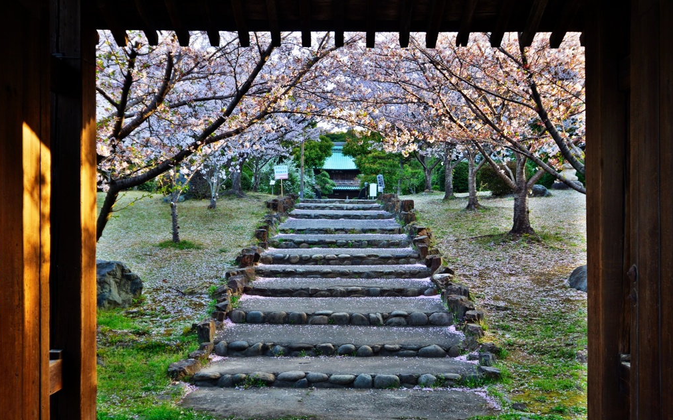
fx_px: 679
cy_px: 220
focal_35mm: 37
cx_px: 334
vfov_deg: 34.4
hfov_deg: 52.8
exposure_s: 1/40
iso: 100
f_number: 5.6
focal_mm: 24
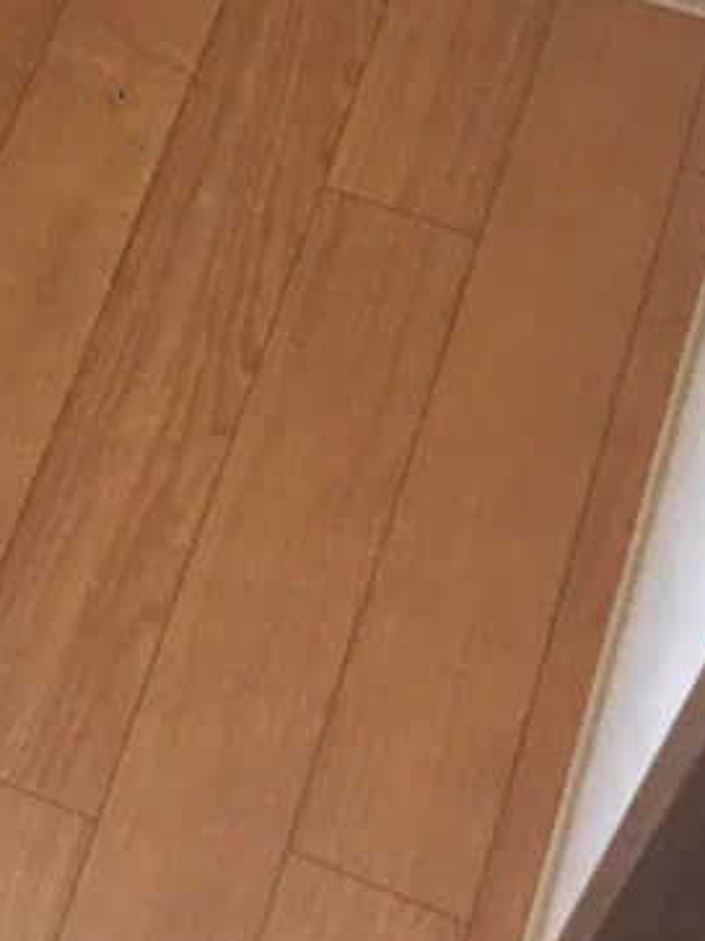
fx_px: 2608
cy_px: -166
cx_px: -332
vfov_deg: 19.4
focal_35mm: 96
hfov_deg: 14.4
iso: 250
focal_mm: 4.15
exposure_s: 1/30
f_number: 2.2
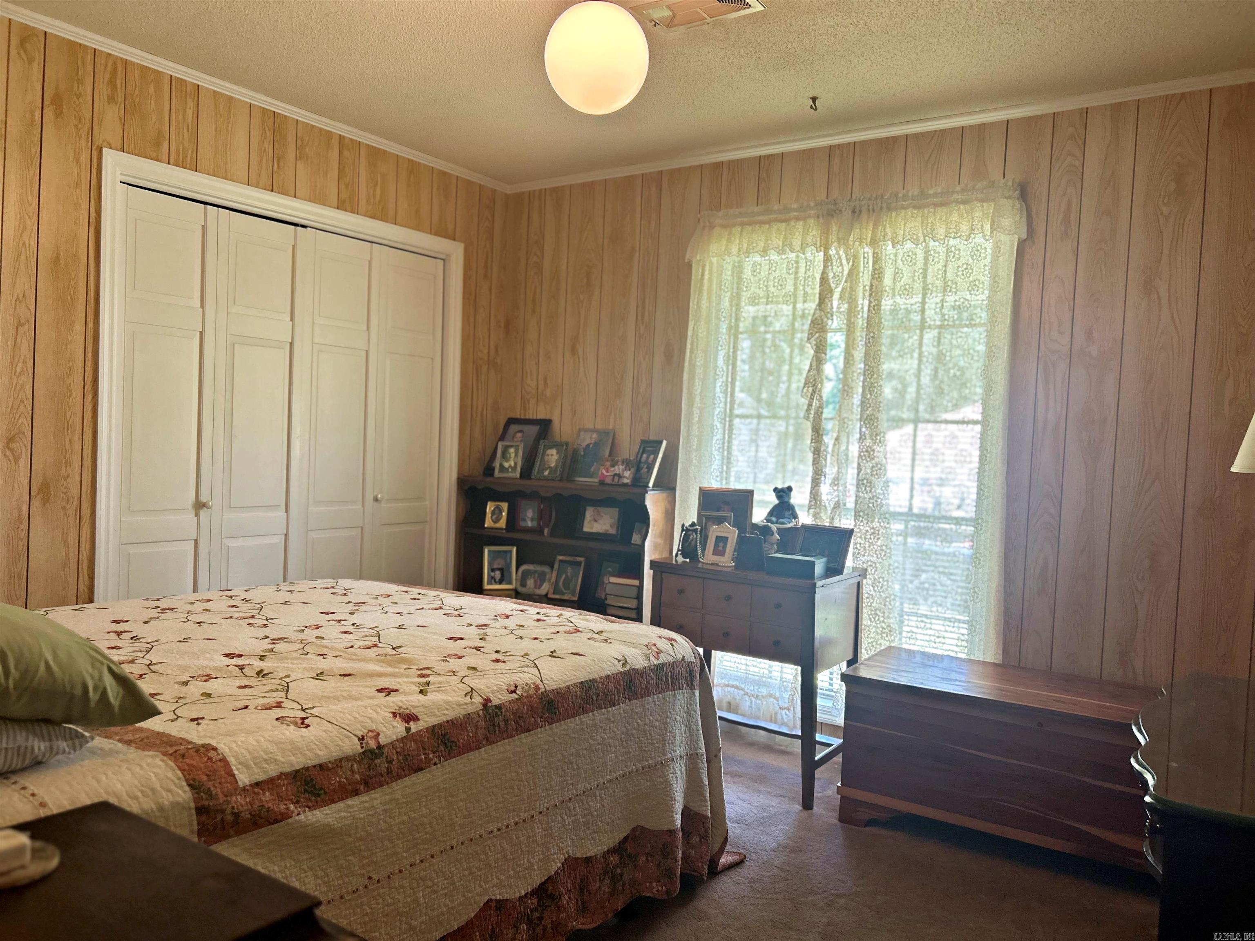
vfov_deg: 53.1
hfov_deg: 67.3
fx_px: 943
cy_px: 470
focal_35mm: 26
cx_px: 628
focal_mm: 5.7
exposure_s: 1/120
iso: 125
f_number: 1.5
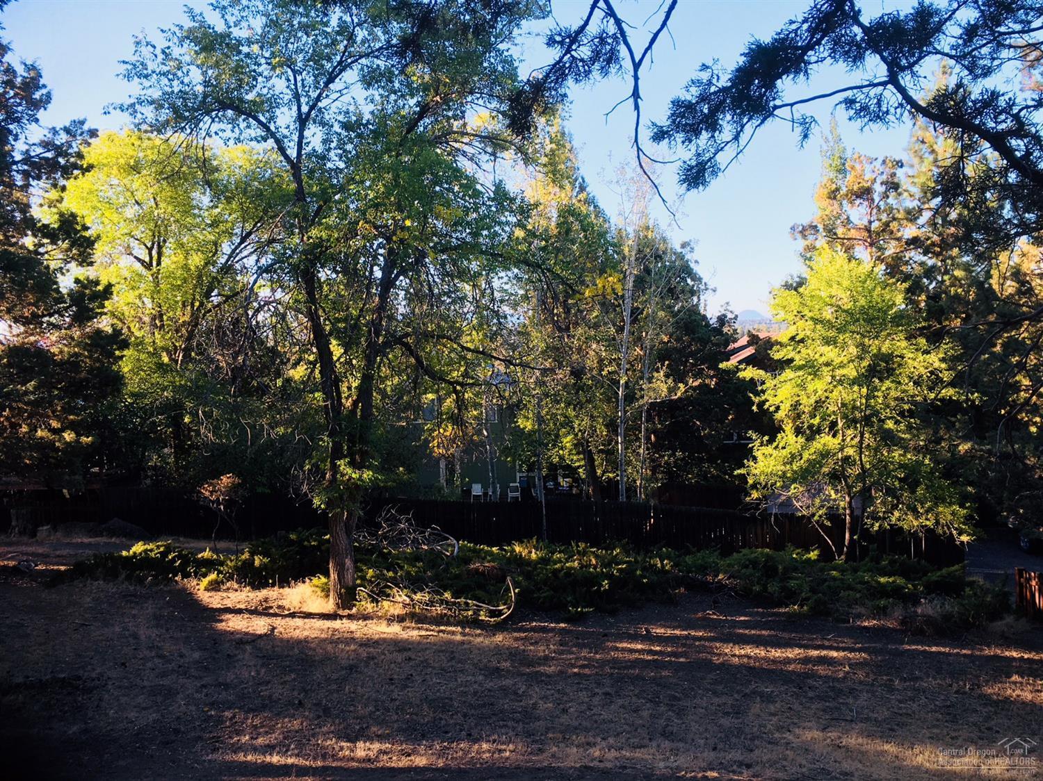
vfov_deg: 48.2
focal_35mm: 29
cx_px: 522
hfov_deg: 61.7
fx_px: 874
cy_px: 390
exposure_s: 1/214
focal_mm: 4.15
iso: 25
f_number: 2.2
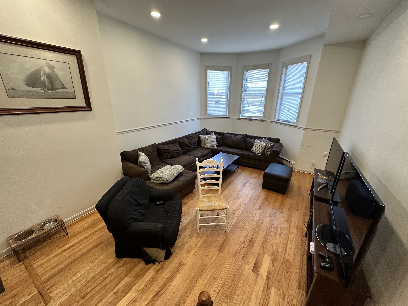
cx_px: 204
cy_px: 153
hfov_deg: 102.1
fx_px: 165
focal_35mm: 14
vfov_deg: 85.7
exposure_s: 1/120
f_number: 2.2
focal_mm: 2.22
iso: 250
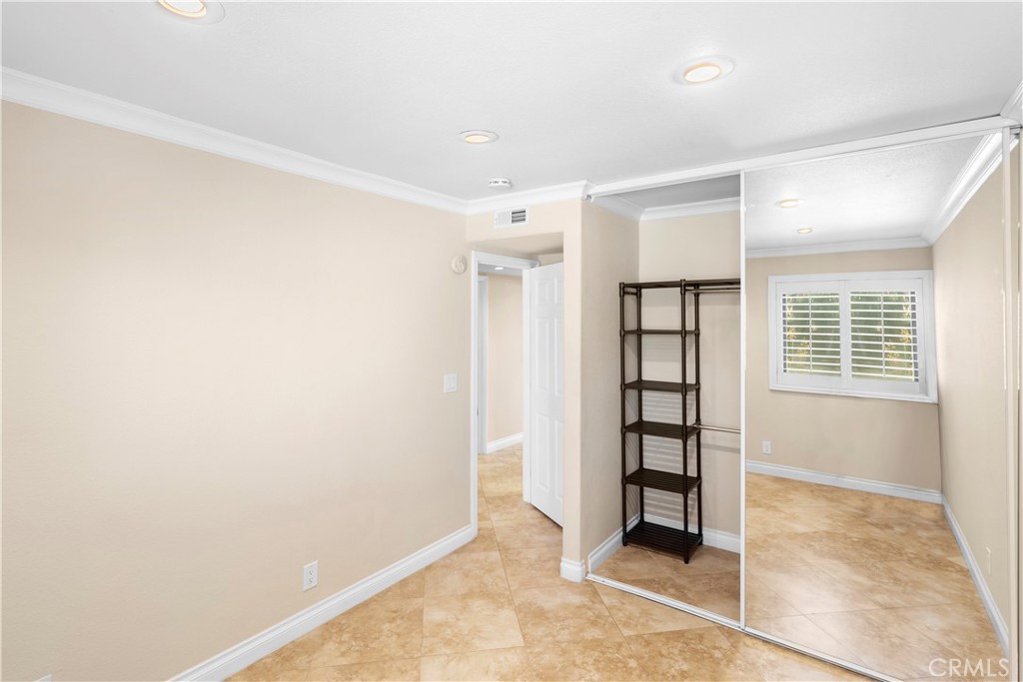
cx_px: 512
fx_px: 455
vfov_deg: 73.8
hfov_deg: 96.7
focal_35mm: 16
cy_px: 341
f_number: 7.1
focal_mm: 16
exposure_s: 1/2
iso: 200
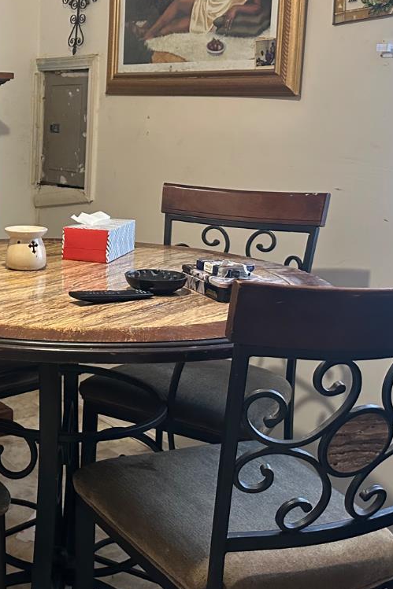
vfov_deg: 39.3
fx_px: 819
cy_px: 218
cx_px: -22
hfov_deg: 25.3
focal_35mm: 50
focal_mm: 6.86
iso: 640
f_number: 1.78
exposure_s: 1/60
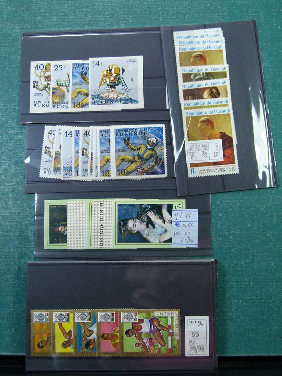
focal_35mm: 37
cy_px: 188
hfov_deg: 38.7
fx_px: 402
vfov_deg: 50.1
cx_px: 141
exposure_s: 1/60
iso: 100
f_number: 3.1
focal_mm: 6.7
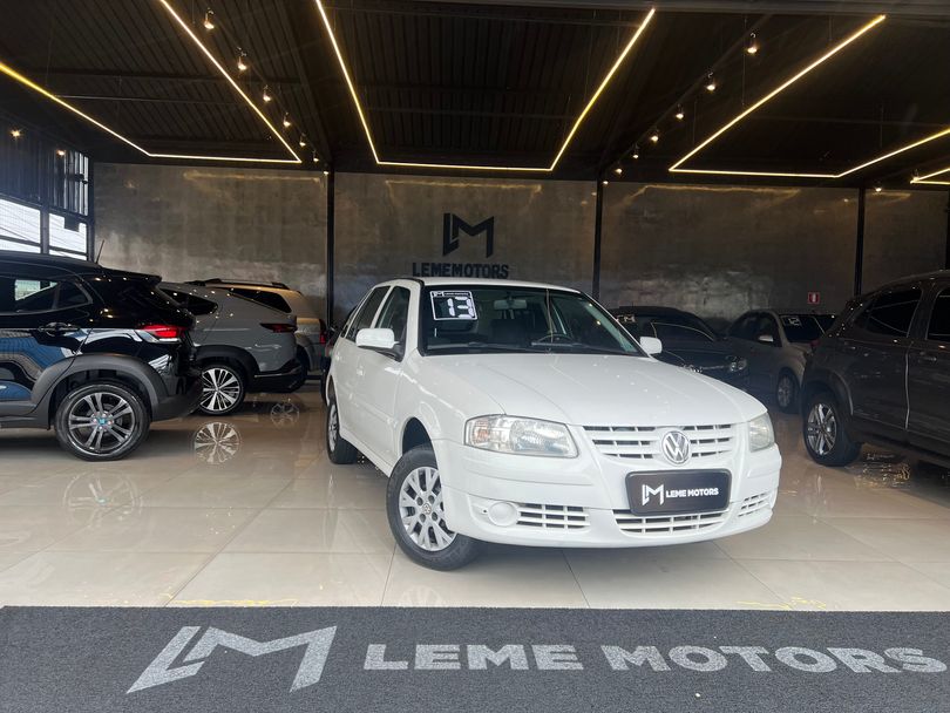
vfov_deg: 53.1
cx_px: 475
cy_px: 356
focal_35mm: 26
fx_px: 714
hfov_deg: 67.3
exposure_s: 1/265
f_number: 1.5
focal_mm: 5.7
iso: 40
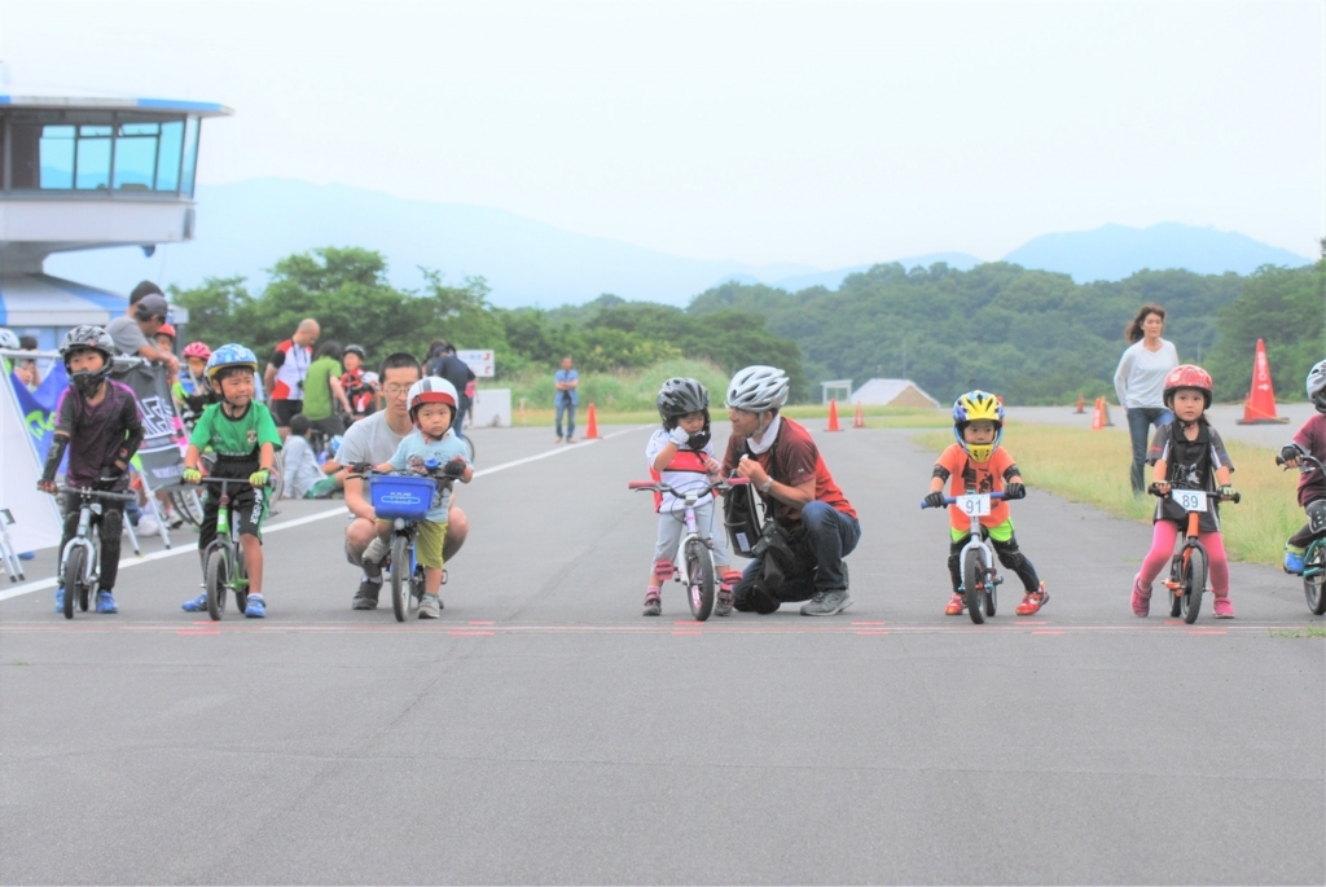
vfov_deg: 13.1
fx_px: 3871
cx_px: 663
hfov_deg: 19.4
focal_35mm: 105
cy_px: 444
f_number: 5.6
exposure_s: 1/500
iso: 200
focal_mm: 70
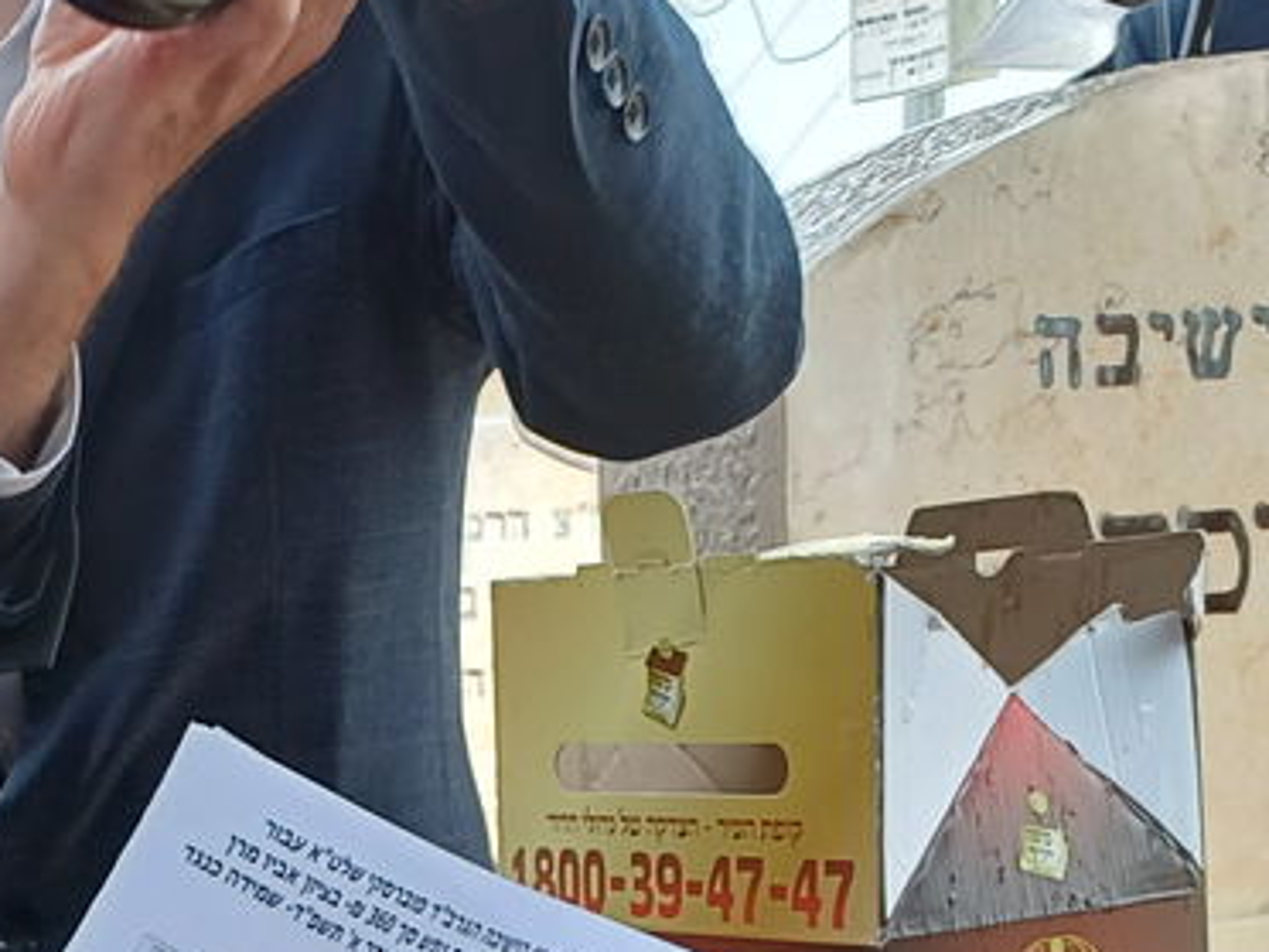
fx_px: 3446
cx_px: 273
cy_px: 1205
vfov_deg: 15.1
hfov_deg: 20.7
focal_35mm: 94
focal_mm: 4.65
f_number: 1.8
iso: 80
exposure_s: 1/50
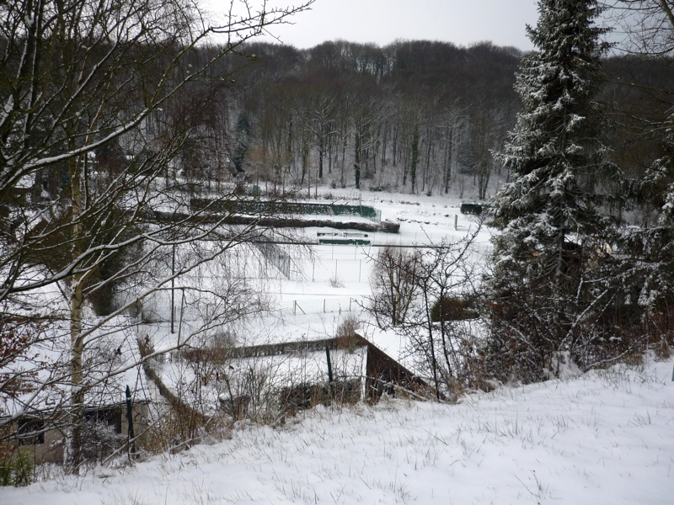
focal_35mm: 33
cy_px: 252
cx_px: 337
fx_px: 643
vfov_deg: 42.9
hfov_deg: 55.4
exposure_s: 1/200
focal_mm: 5.5
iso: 100
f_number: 8
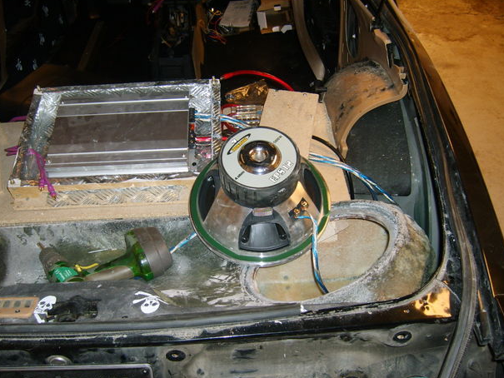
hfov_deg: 50.1
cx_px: 247
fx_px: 539
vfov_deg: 38.7
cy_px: 194
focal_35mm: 37
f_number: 2.8
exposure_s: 1/30
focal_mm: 5.8
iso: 100
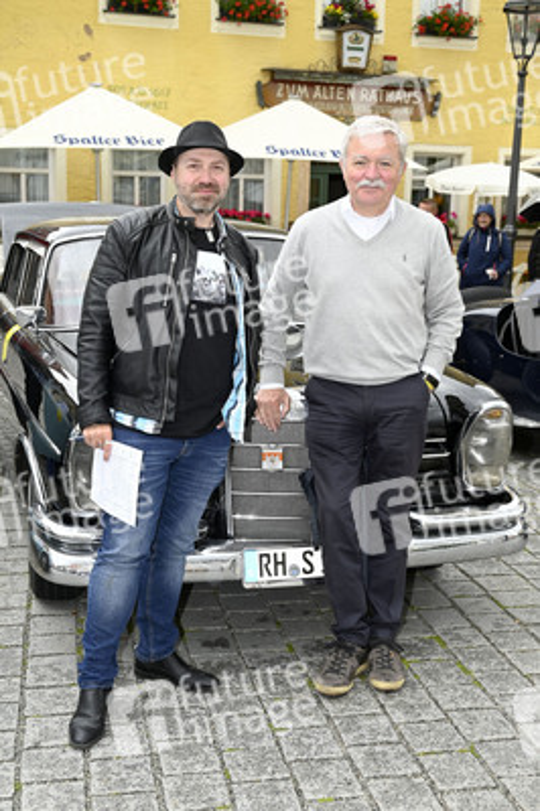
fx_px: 992
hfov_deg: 30.5
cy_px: 406
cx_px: 270
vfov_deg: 44.5
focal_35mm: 44
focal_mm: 44
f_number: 6.3
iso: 320
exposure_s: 1/160
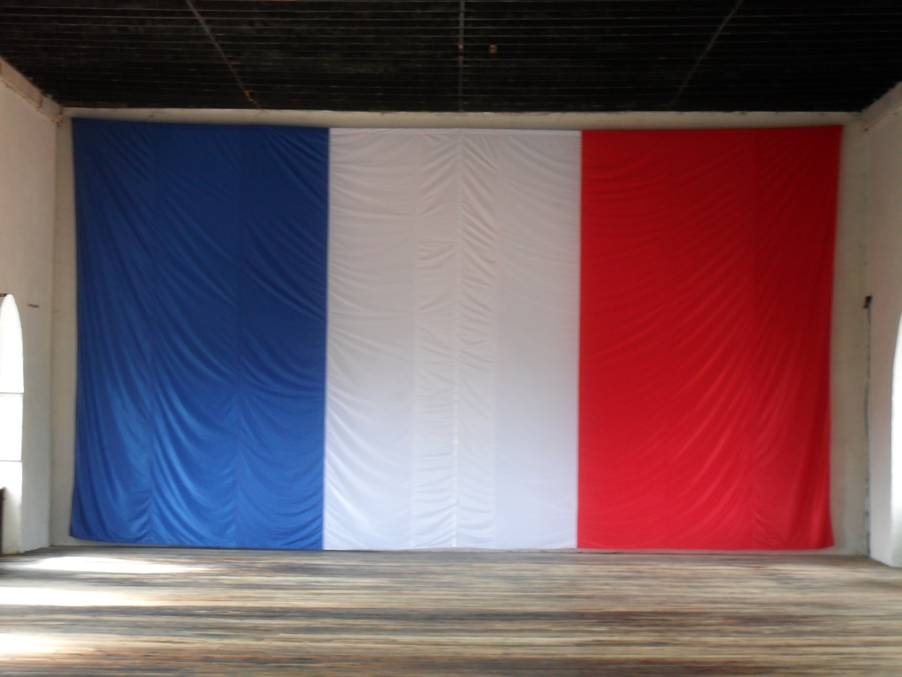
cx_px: 451
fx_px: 2736
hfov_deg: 18.7
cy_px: 338
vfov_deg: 14.1
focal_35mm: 105
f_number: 5.2
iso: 200
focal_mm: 18.6
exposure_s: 1/15
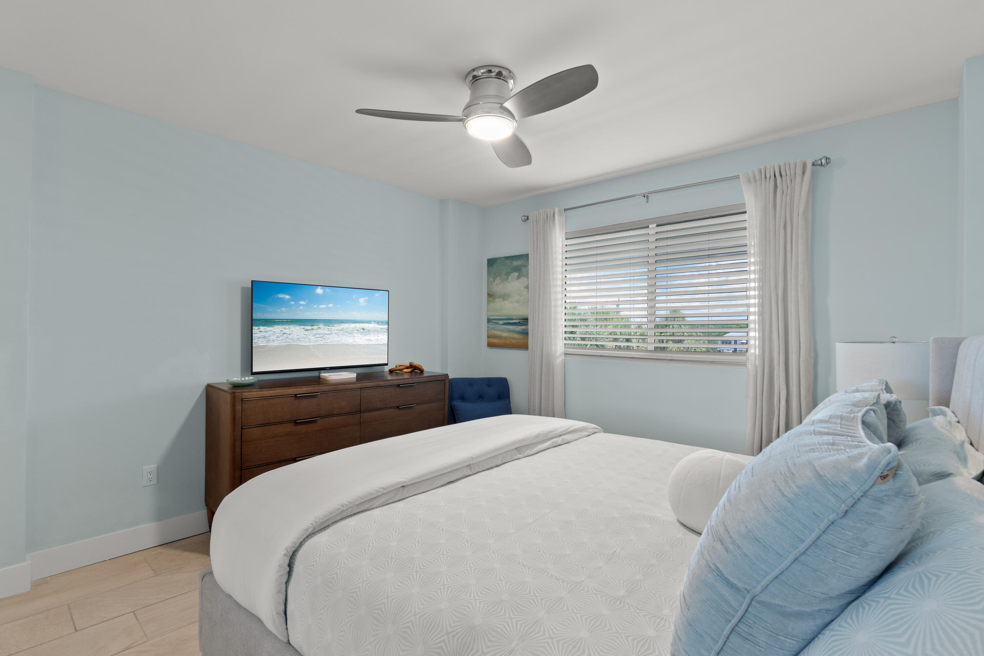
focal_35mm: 16
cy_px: 328
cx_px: 492
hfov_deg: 95.0
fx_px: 451
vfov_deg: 72.1
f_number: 8
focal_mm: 11
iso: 100
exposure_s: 1.3
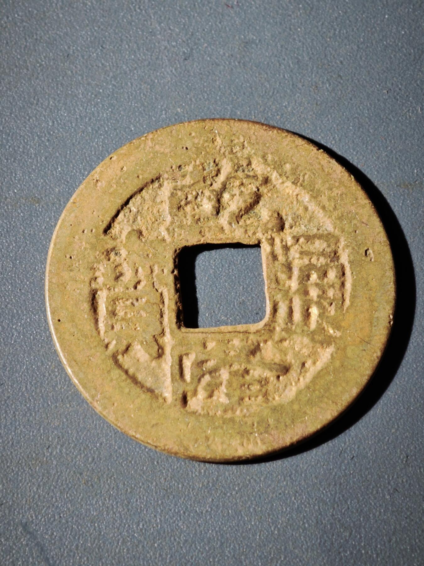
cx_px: 212
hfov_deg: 13.2
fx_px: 1829
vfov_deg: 17.6
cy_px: 283
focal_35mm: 112
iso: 320
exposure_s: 1/100
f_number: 2
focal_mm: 9
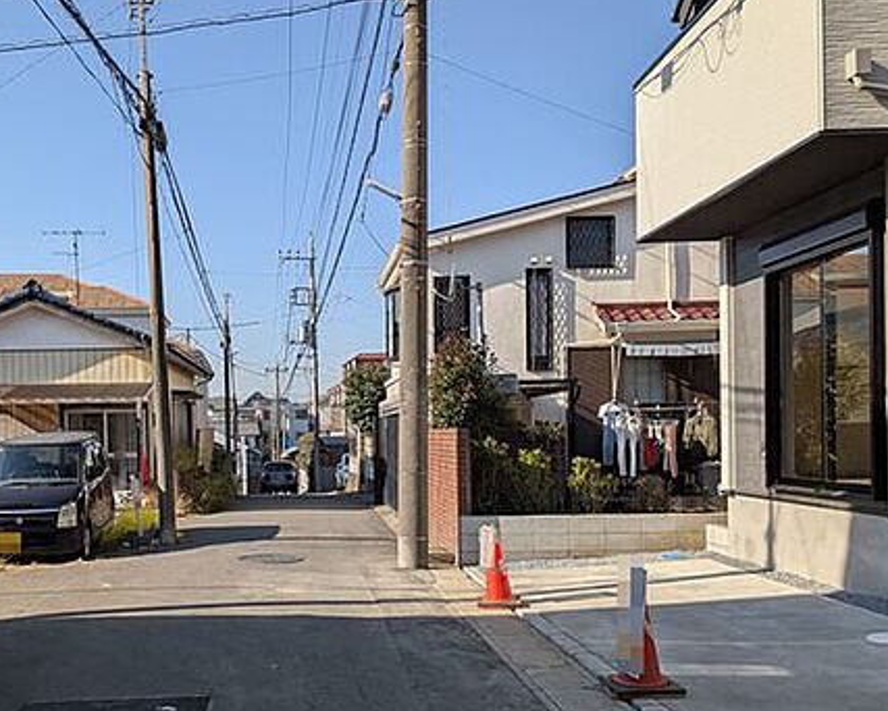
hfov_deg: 51.8
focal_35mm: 34
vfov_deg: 42.8
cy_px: 471
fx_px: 894
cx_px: 291
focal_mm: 4.53
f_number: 1.7
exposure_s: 1/2008
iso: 28
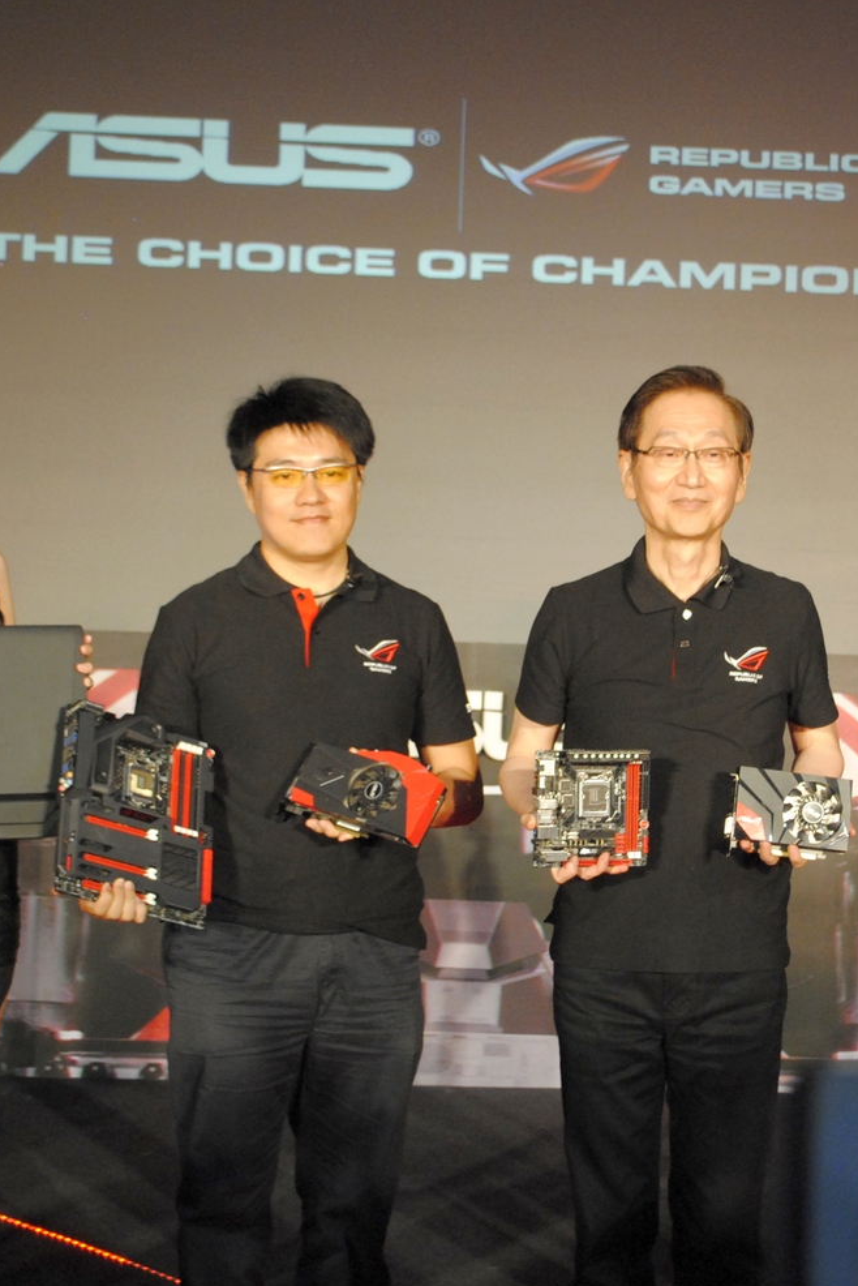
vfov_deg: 27.7
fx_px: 2608
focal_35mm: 73
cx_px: 597
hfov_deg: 18.6
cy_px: 650
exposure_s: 1/50
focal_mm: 32
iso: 800
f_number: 4.8
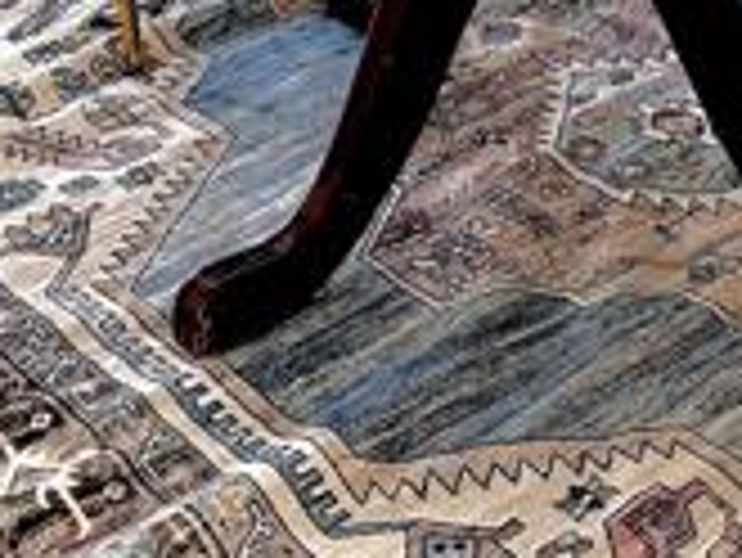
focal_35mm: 93
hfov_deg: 20.3
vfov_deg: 13.9
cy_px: -490
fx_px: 1995
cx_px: 778
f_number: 1.78
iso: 160
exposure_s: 1/60
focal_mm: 6.86
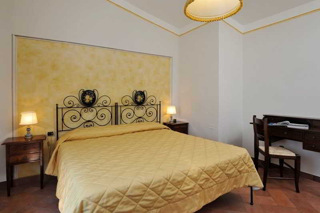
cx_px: 160
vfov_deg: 67.3
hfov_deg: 90.0
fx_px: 160
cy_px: 106
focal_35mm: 18
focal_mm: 18
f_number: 7.1
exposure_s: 1/125
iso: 1600
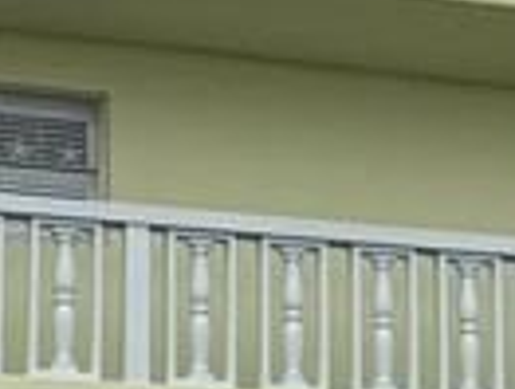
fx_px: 2790
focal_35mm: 187
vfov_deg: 7.9
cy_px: 436
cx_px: 743
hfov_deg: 10.2
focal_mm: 6.76
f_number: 1.78
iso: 80
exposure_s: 1/3021
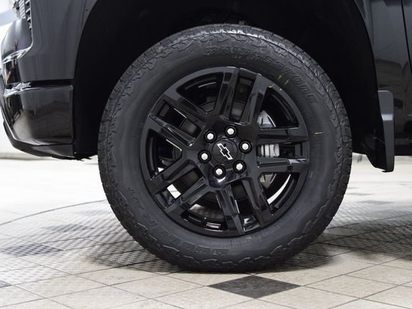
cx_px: 228
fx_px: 631
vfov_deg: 27.5
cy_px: 156
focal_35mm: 53
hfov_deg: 36.1
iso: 1600
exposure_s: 1/60
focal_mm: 32
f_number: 3.5
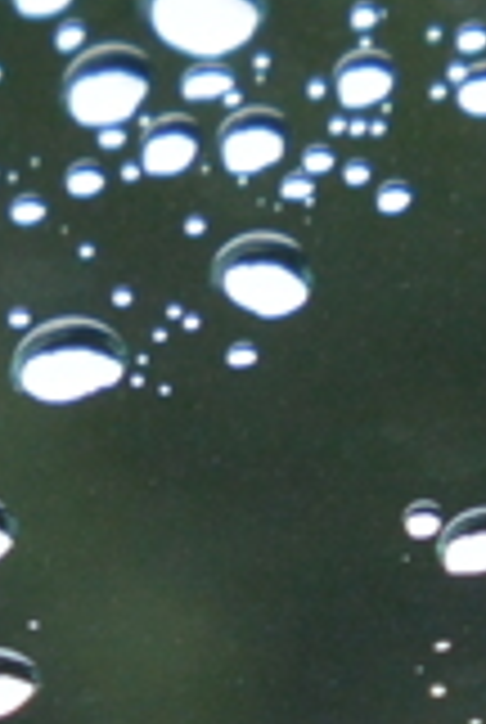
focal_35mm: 691
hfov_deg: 2.0
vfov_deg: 3.0
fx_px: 13932
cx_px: 328
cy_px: 1021
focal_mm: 40.6
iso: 200
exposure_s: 1/160
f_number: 5.6
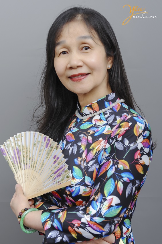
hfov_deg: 19.4
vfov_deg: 28.9
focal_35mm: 70
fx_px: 473
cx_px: 81
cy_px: 122
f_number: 5
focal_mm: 70
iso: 400
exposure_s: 1/160
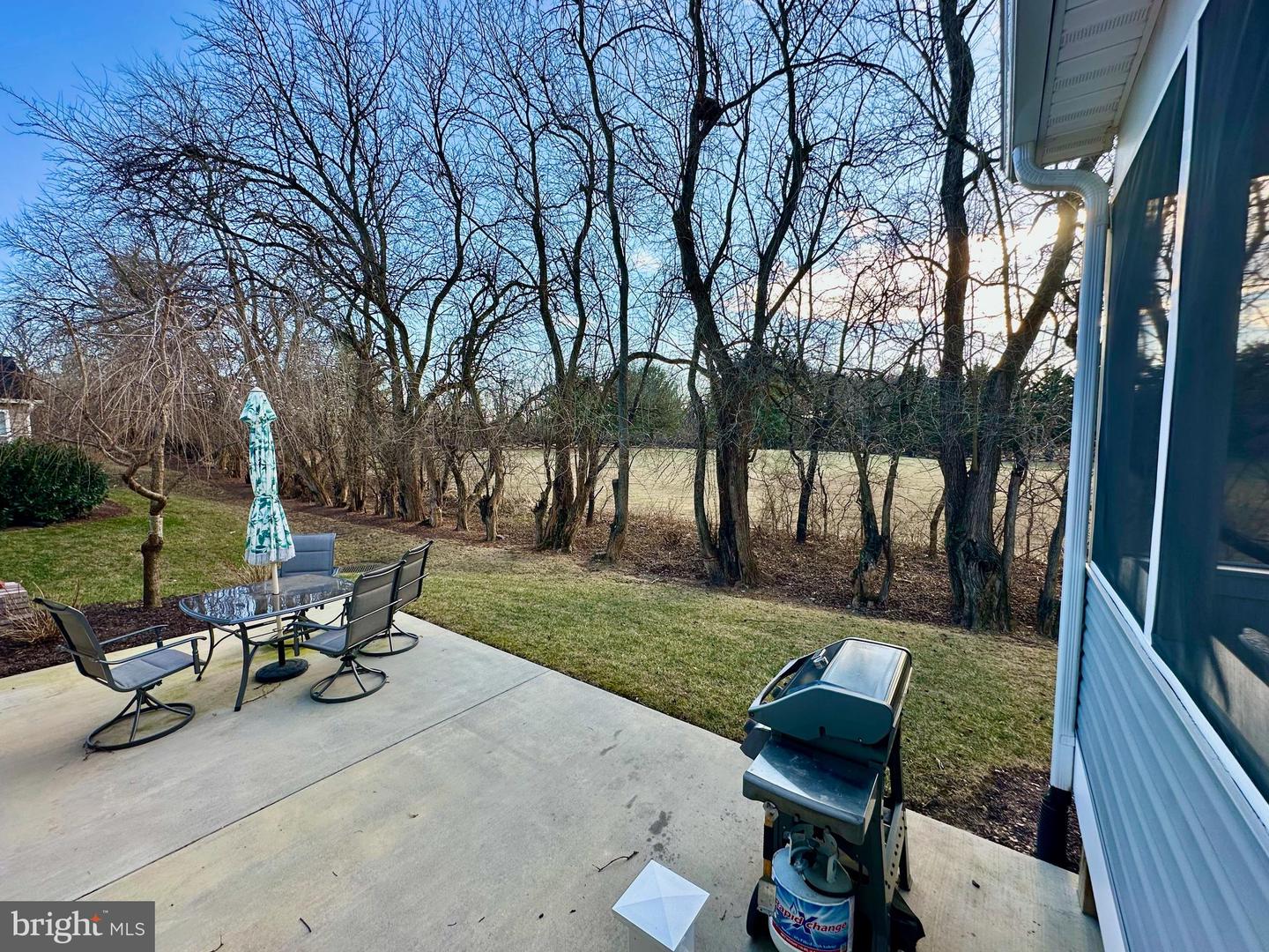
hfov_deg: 102.1
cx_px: 634
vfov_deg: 85.7
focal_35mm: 14
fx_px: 513
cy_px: 476
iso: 40
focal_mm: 2.22
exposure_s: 1/237
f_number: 2.2
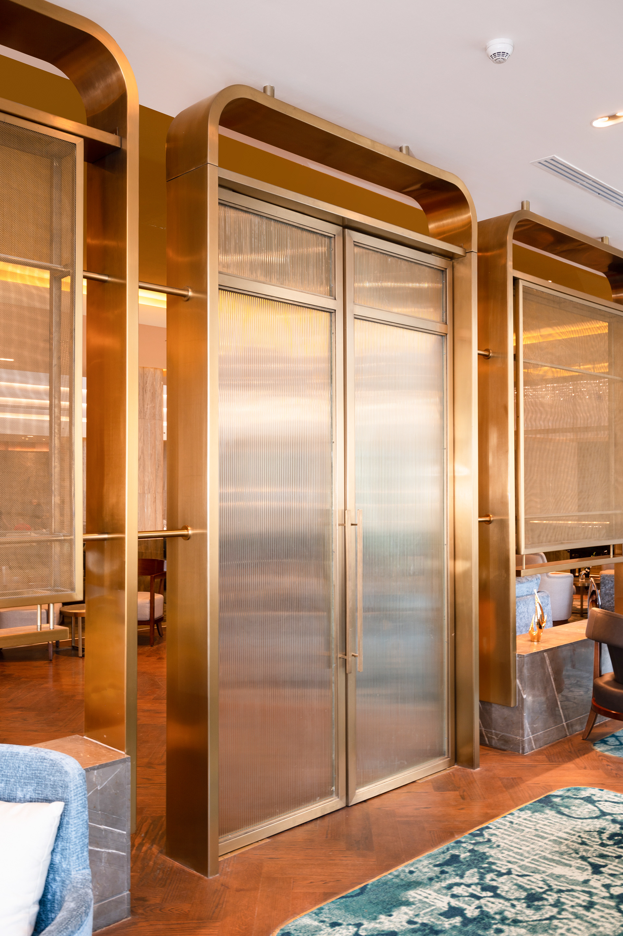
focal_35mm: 32
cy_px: 468
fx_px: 845
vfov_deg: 58.0
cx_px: 312
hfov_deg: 40.5
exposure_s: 1/6
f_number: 8
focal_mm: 32.5
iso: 100
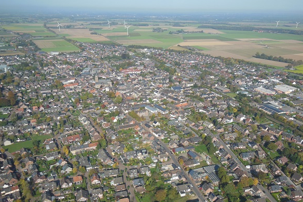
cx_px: 150
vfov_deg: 42.2
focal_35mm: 31
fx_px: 261
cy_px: 113
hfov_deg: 60.3
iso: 125
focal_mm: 5.2
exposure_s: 1/800
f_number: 3.7
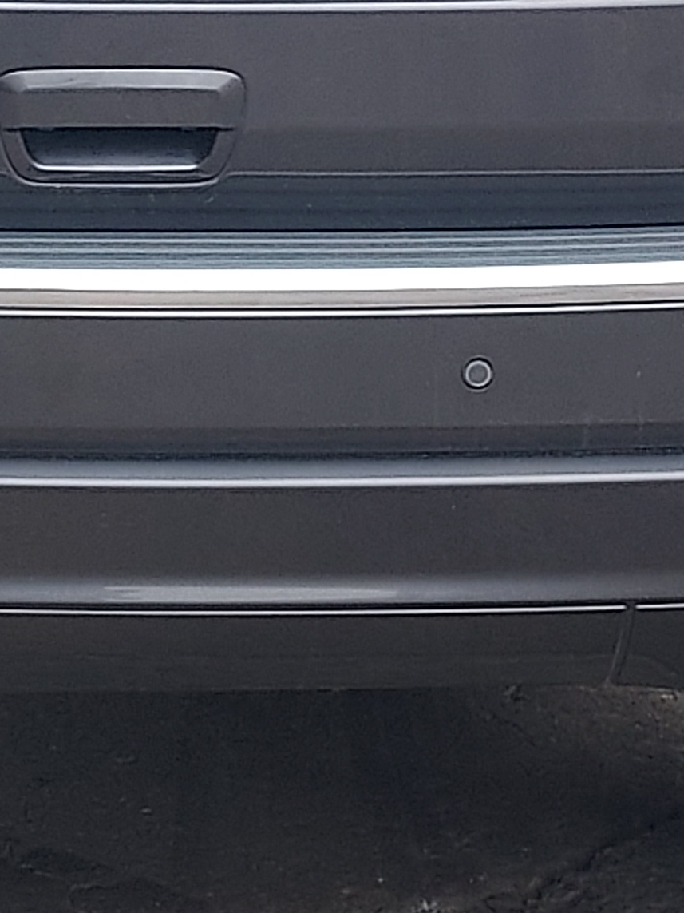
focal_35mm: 84
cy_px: -81
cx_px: 43
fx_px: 2213
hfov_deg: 17.3
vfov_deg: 22.1
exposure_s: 1/166
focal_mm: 4.6
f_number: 1.8
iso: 40
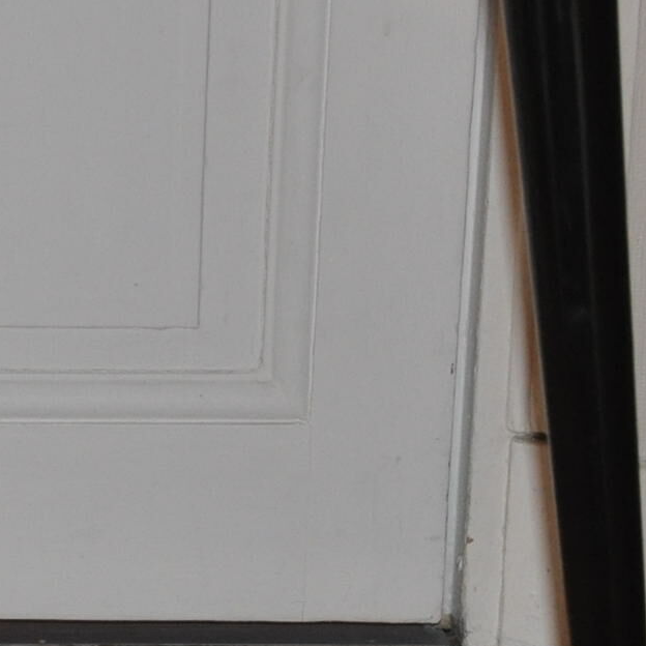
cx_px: -430
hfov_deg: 8.1
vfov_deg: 8.3
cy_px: 293
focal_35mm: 210
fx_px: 4434
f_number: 4.2
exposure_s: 1/60
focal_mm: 32
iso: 800
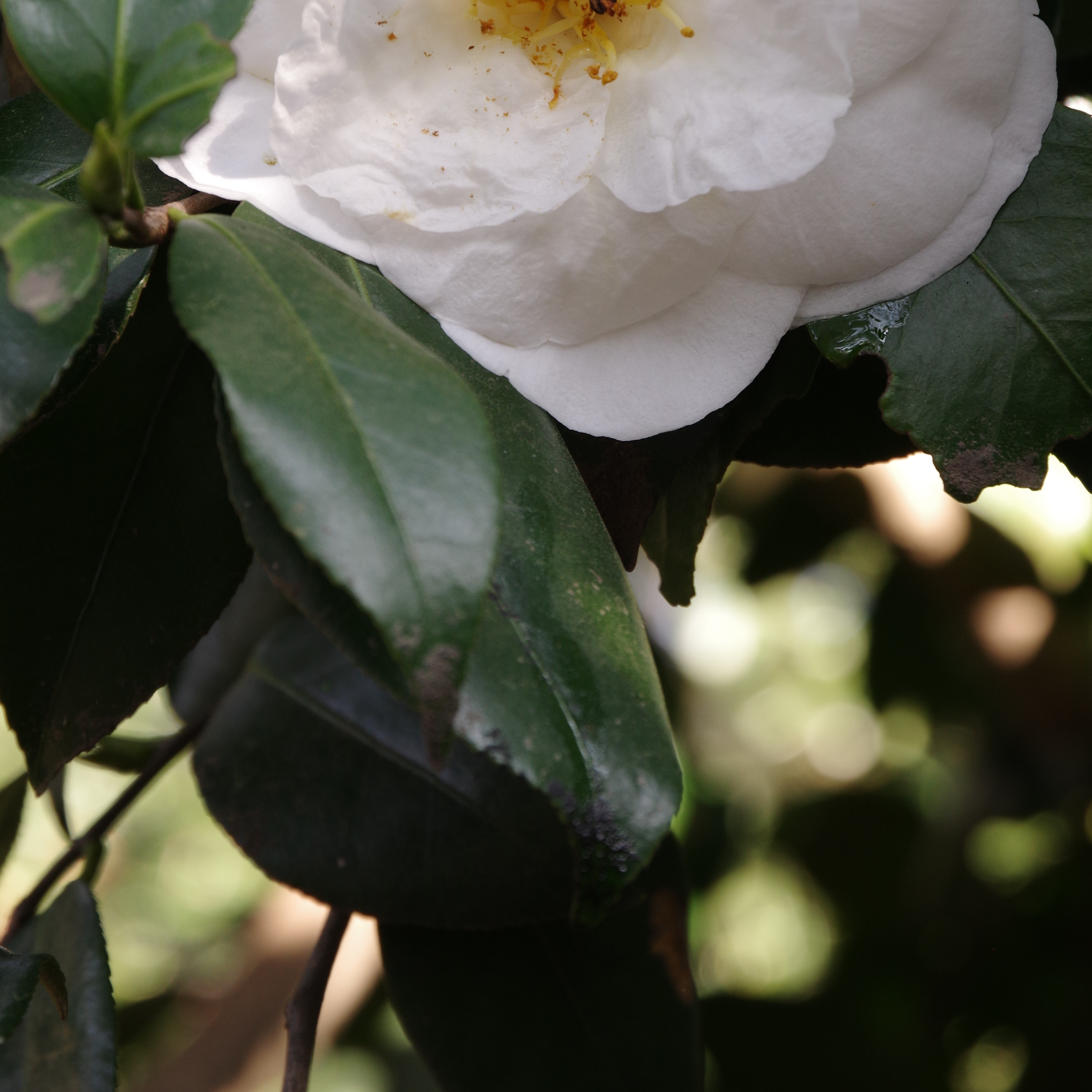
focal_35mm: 163
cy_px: 288
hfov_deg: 10.7
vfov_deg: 10.7
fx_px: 5818
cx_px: 545
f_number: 10
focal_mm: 85
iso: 500
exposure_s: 1/80
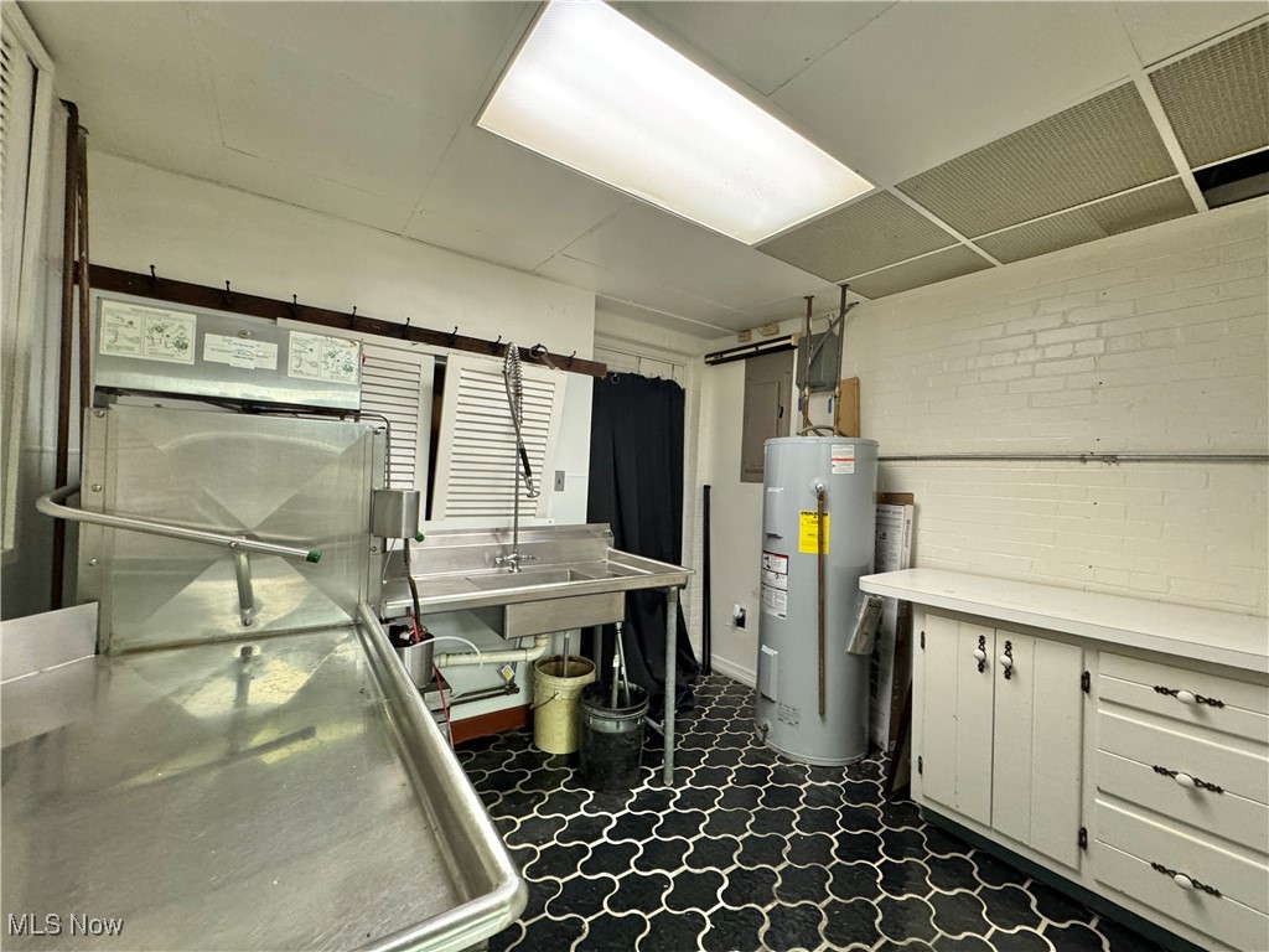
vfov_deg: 85.7
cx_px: 634
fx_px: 513
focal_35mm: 14
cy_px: 476
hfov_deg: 102.1
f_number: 2.2
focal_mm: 2.22
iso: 400
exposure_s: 1/60
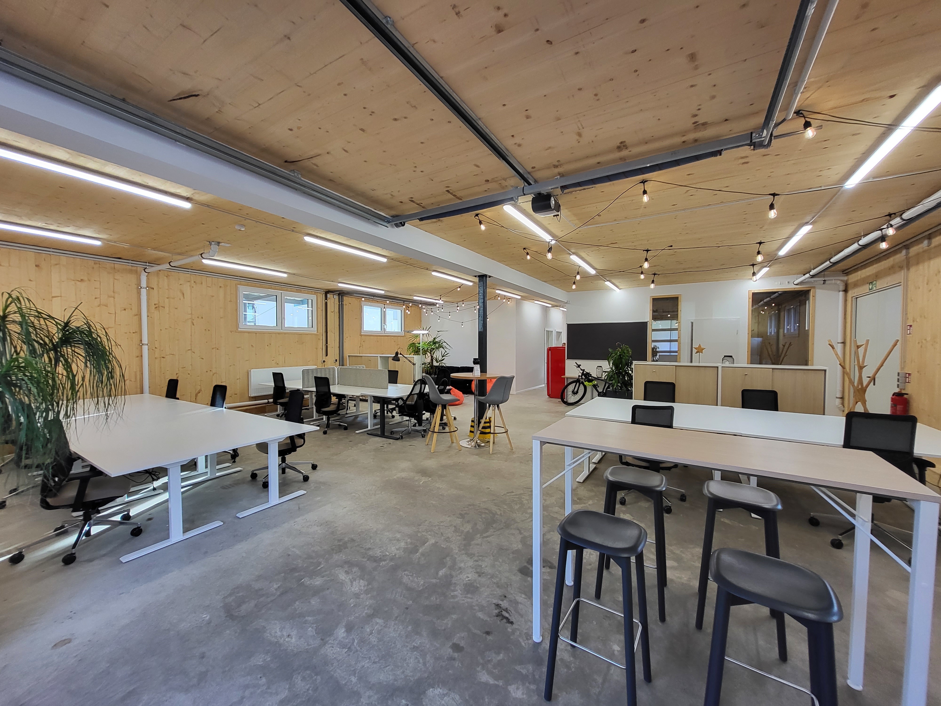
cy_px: 353
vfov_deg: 89.9
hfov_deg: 106.2
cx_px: 470
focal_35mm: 13
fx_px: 353
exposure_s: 1/50
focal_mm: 1.74
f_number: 2.2
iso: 125
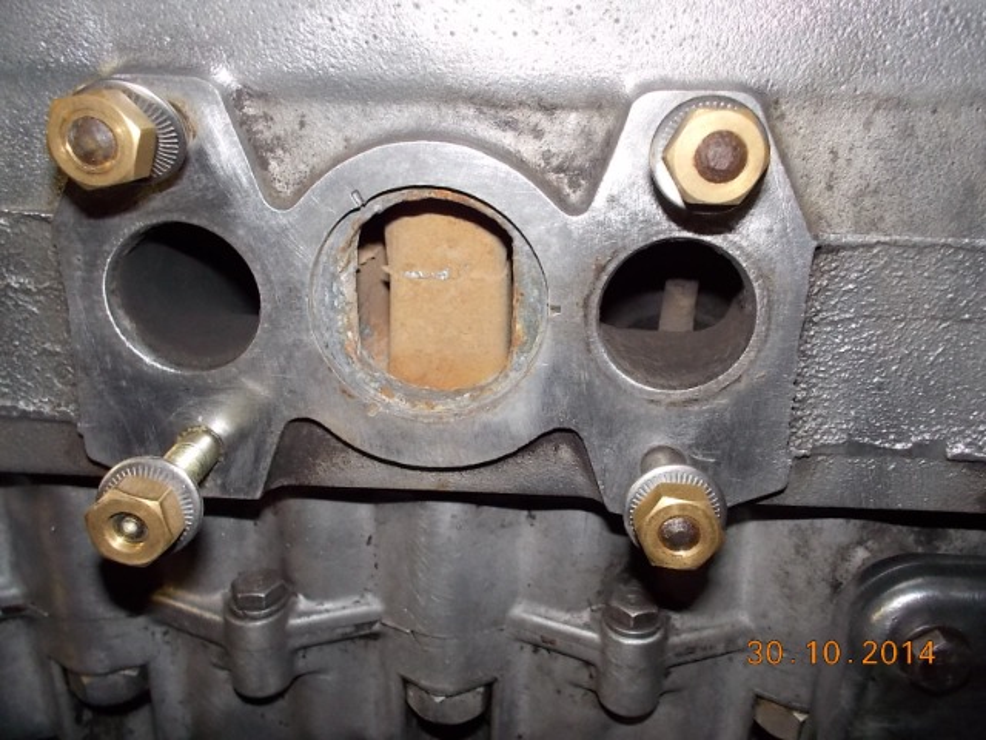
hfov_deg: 61.7
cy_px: 370
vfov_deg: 48.2
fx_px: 826
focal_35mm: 29
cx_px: 493
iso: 200
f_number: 3.3
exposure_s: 1/25
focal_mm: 4.1
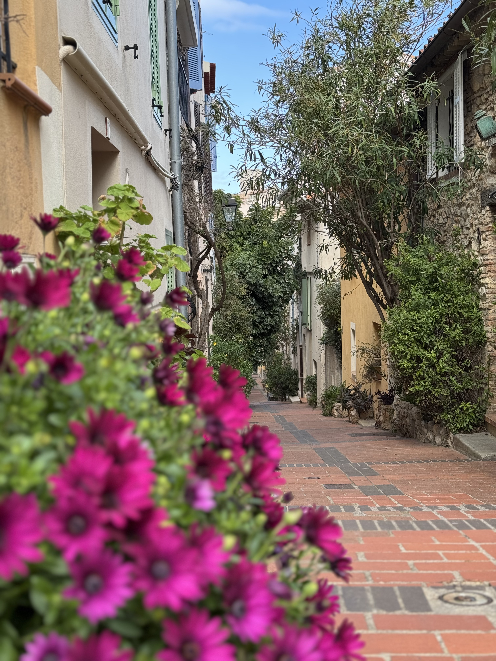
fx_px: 917
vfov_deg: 39.7
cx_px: 248
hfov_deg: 30.3
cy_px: 330
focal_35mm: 48
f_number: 1.78
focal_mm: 6.76
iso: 64
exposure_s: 1/568
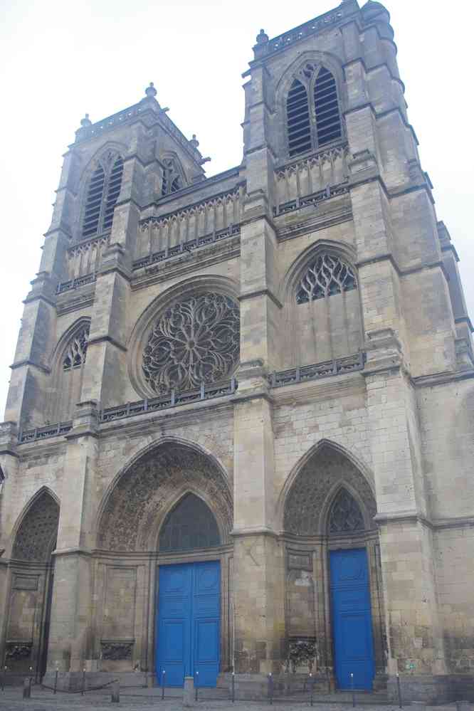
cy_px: 356
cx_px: 237
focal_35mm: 32
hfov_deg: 41.7
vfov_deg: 59.5
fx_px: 622
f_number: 7.1
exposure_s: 1/50
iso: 200
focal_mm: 21
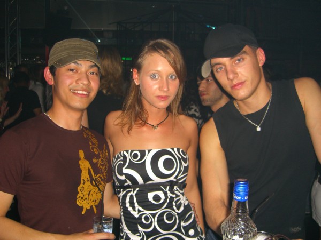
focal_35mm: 38
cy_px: 120
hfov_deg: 49.0
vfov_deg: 37.7
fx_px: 352
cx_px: 160
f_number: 2.8
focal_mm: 7.9
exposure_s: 1/60
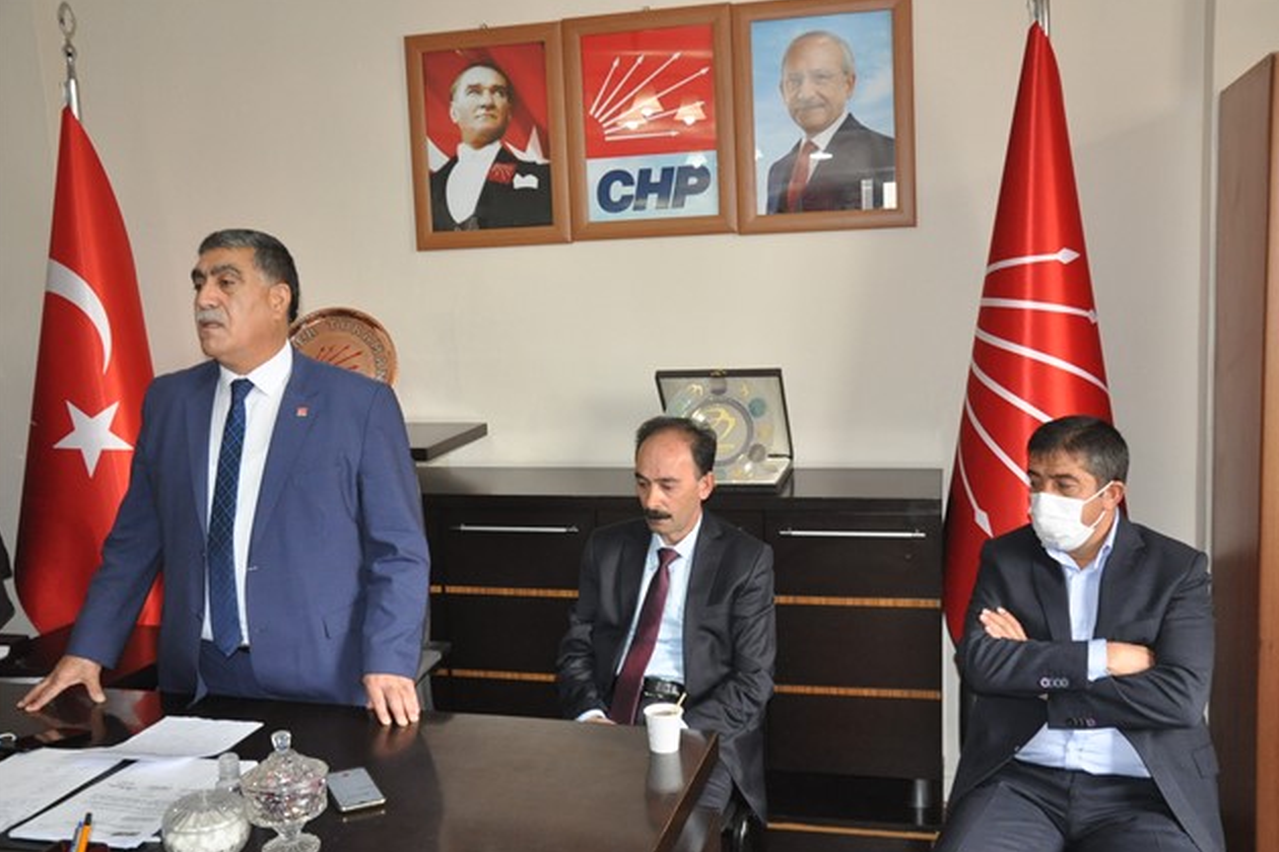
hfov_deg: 55.8
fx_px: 1208
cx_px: 654
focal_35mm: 34
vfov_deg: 38.9
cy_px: 426
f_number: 5
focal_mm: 22
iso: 1600
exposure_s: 1/60
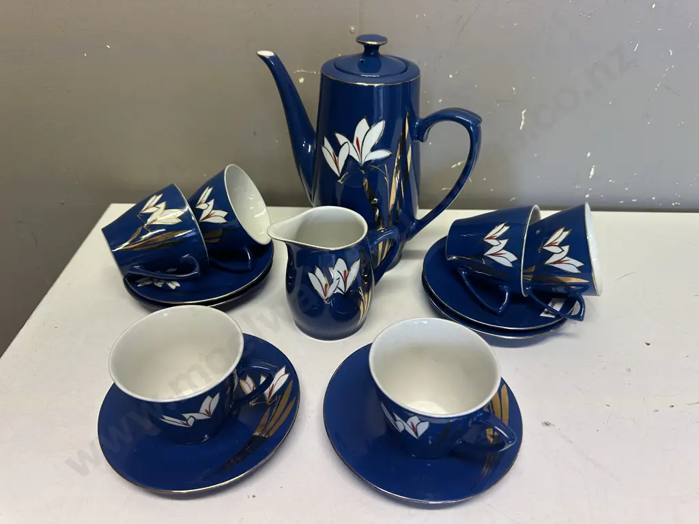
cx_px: 350
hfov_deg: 71.6
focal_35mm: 24
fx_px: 485
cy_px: 262
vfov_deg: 56.8
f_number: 1.78
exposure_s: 1/100
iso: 125
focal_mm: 6.86
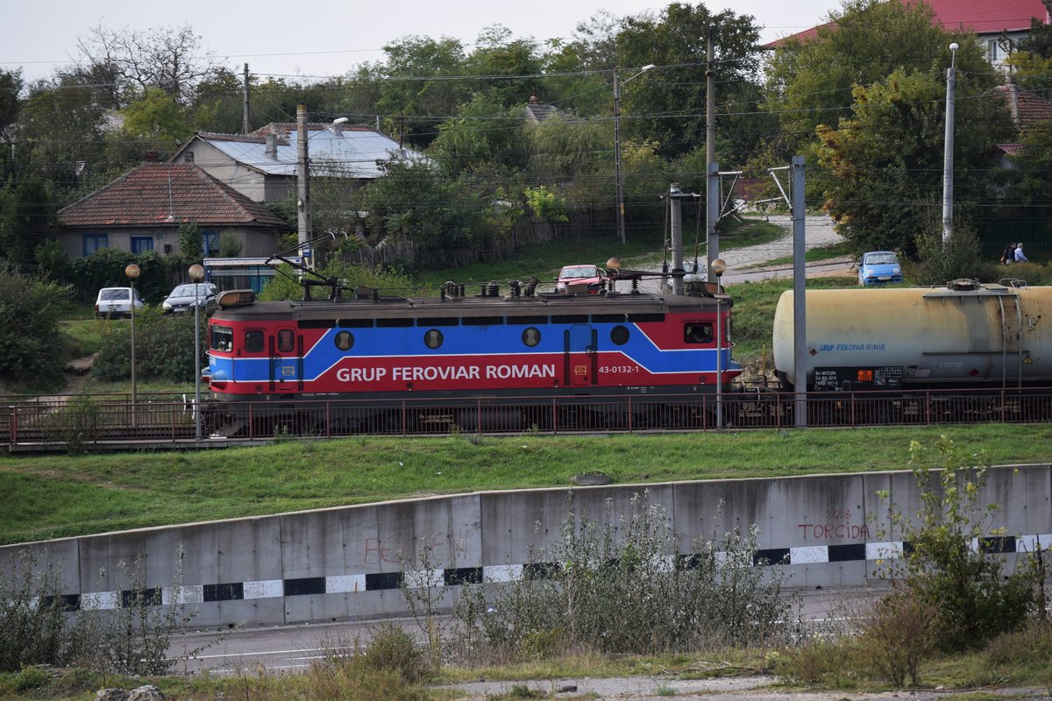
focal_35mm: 188
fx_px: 5479
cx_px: 526
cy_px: 350
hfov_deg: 11.0
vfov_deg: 7.3
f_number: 4.8
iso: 400
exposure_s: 1/1000
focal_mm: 125
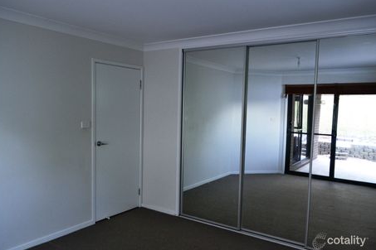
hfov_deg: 65.5
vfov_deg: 46.4
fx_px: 292
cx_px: 184
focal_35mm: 28
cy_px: 128
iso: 800
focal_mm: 18
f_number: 5
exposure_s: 1/6
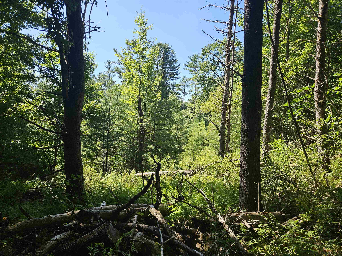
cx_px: 171
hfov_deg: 73.9
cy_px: 128
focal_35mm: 23
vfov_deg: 58.9
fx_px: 227
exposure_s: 1/748
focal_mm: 5.4
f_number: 1.8
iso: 25
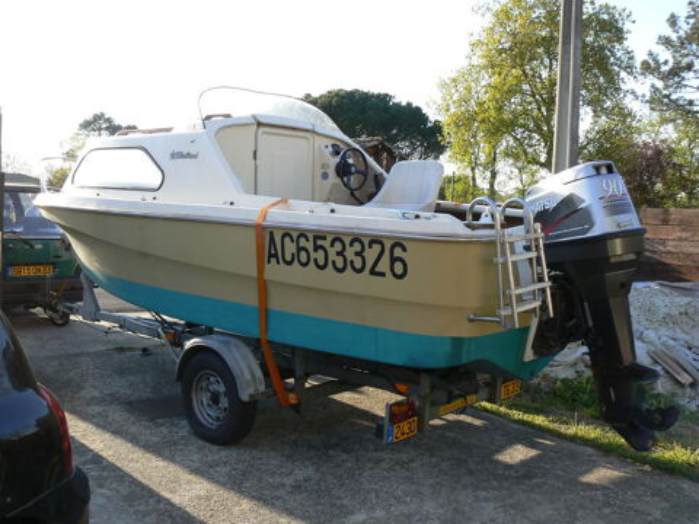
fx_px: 727
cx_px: 350
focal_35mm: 36
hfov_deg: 51.4
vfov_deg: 39.7
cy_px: 262
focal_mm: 6
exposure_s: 1/125
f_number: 5.6
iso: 80
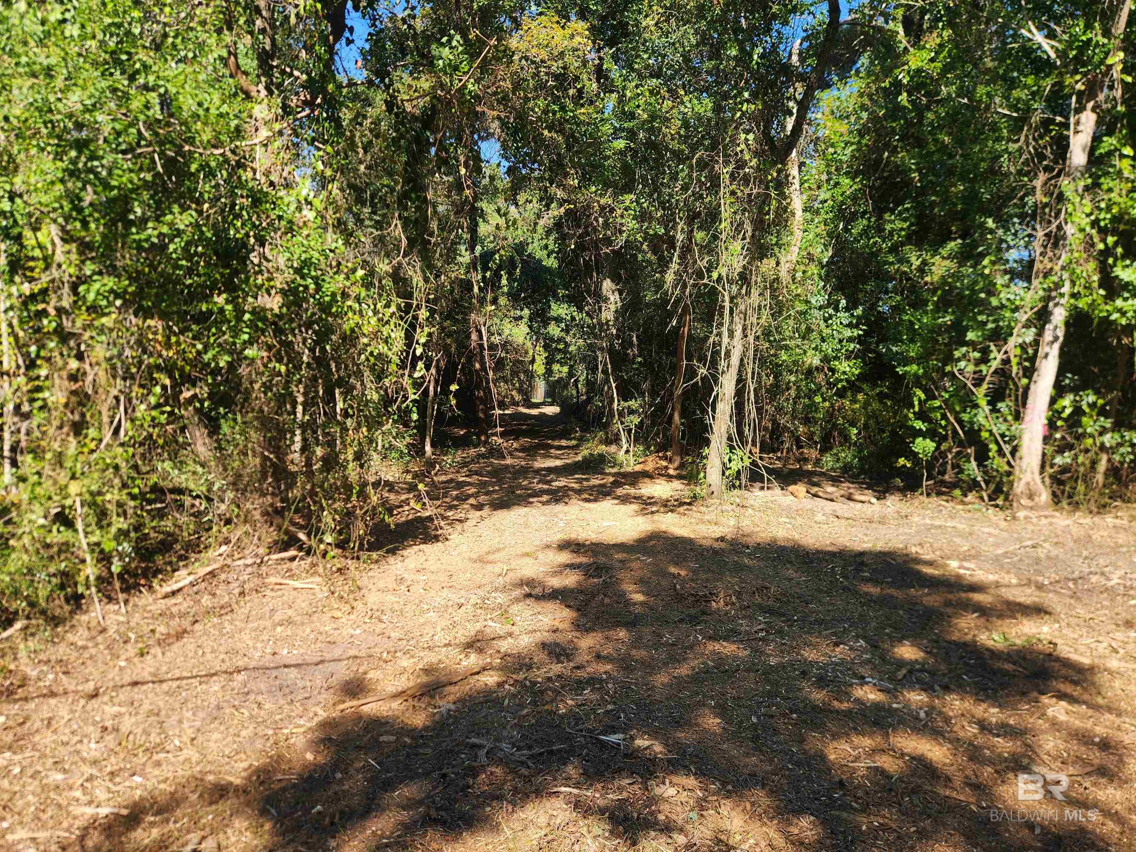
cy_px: 426
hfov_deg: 73.9
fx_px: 755
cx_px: 568
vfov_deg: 58.9
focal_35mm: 23
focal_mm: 5.4
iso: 20
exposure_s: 1/441
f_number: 1.8
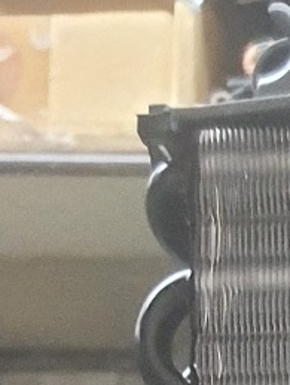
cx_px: 1017
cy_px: 1316
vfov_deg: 7.8
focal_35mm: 202
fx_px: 2251
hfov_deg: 6.4
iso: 640
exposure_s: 1/33
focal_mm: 4.32
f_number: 1.7
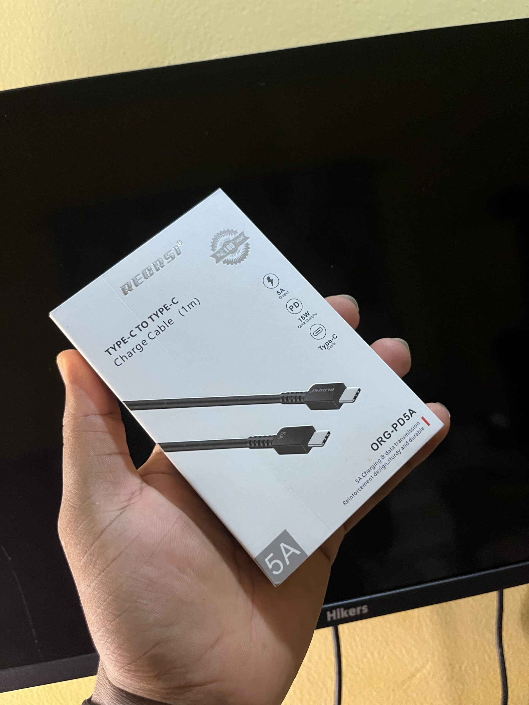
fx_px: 530
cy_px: 352
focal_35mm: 26
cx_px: 264
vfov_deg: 67.3
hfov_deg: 53.1
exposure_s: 1/50
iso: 400
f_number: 1.6
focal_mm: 5.1
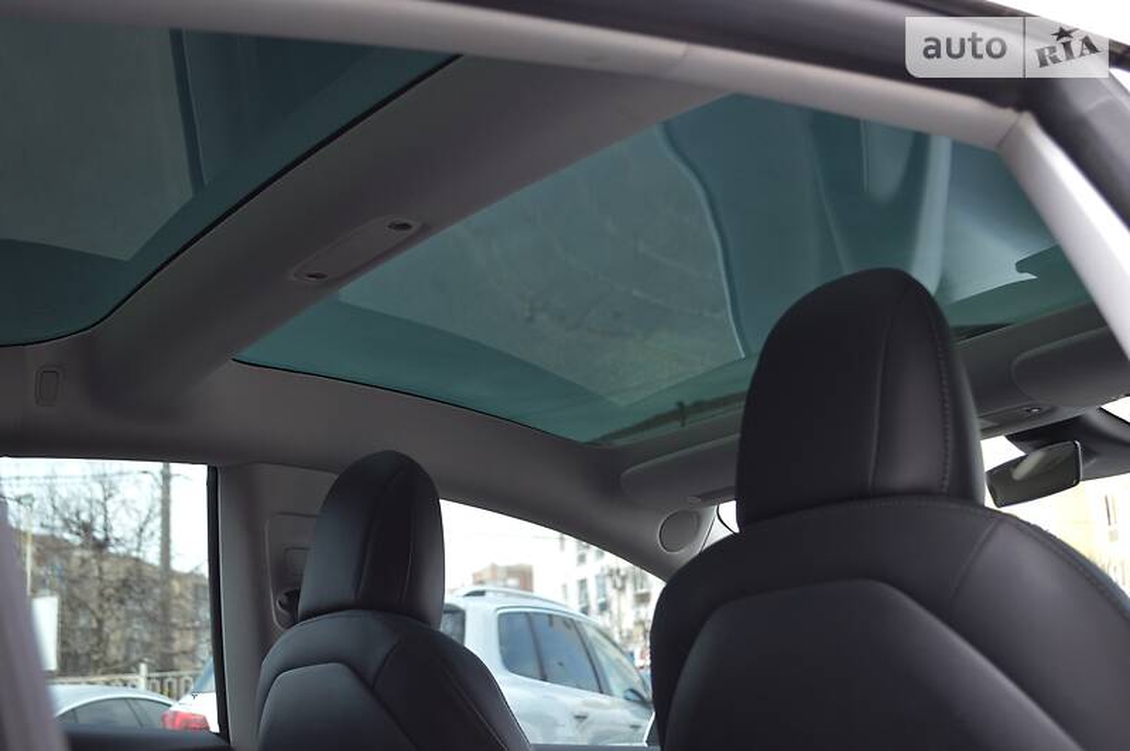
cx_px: 565
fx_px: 1599
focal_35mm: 51
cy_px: 376
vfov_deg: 26.4
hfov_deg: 38.9
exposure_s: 1/100
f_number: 5
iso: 400
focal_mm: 34
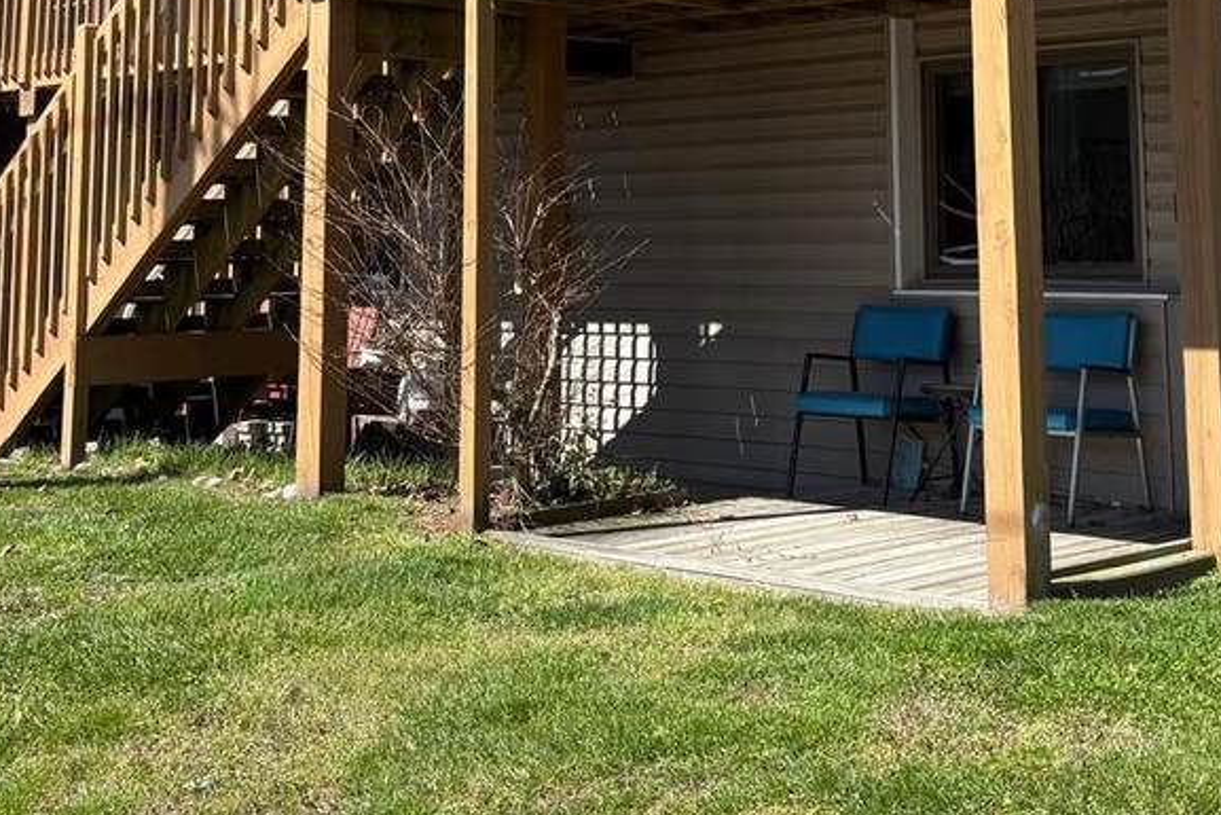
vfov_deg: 21.5
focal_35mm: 60
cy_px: -66
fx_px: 2035
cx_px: 753
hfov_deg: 33.3
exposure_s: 1/2012
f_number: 1.6
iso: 50
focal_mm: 5.96
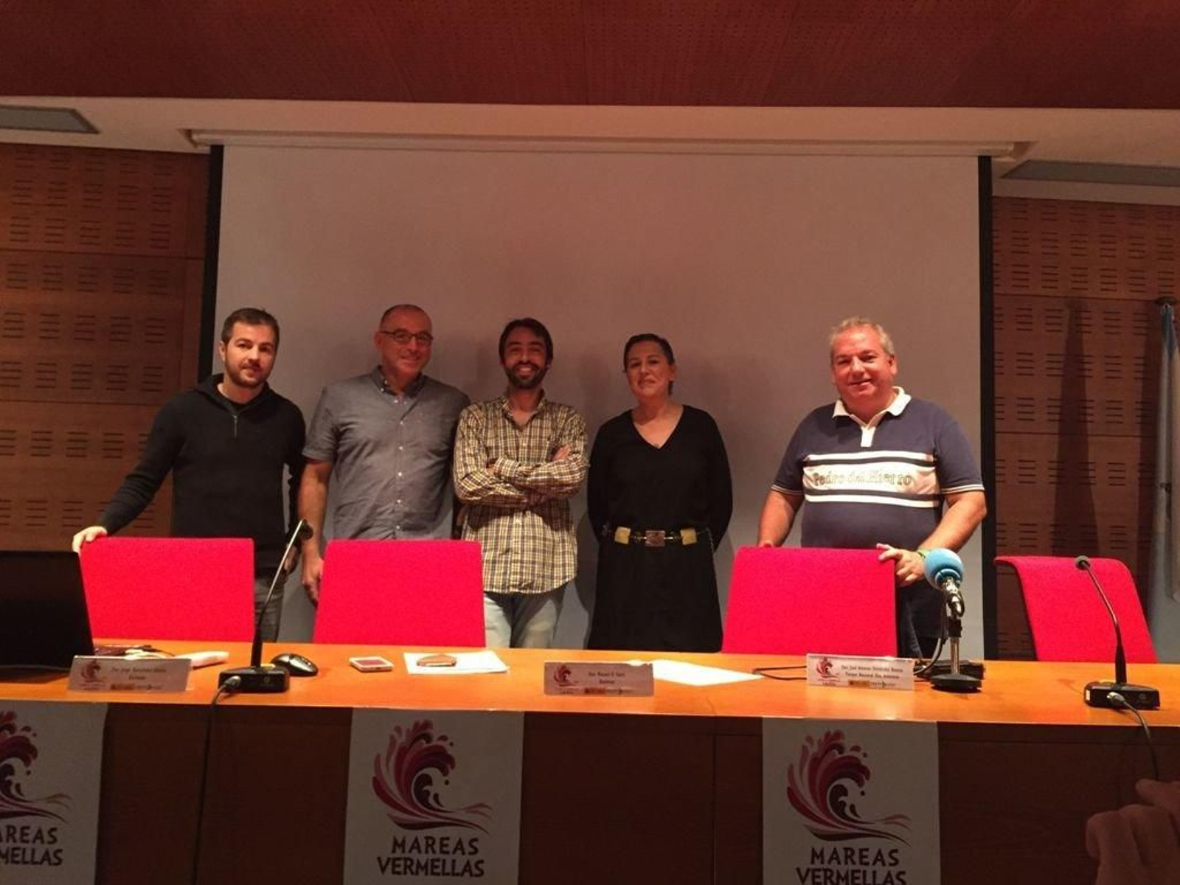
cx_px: 590
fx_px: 989
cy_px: 442
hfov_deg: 61.7
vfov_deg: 48.2
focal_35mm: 29
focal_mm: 4.15
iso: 250
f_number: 2.2
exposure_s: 1/33
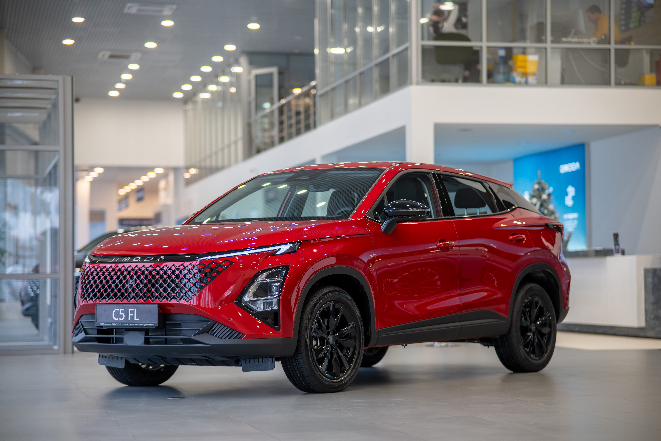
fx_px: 1561
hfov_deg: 23.9
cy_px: 220
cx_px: 330
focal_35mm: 85
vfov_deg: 16.1
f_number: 1.8
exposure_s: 1/5000
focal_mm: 85
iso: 100
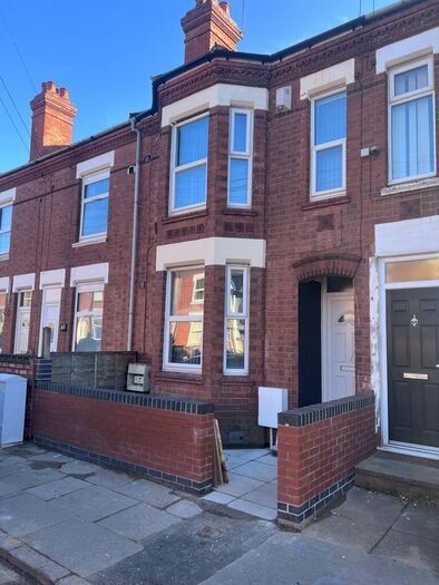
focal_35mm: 26
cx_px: 220
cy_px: 292
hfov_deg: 53.1
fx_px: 439
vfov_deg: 67.3
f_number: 1.5
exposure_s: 1/572
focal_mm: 5.7
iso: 50
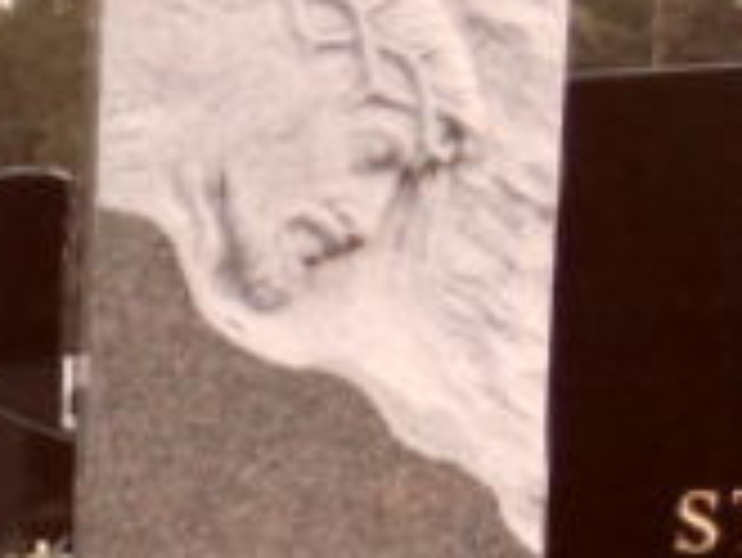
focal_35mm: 149
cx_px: -1075
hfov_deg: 11.0
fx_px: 3196
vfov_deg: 9.1
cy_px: 1278
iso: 80
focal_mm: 3.9
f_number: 3.2
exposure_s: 1/180
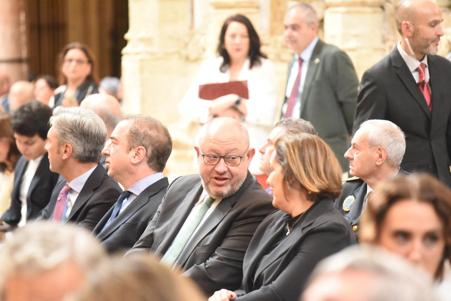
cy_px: 150
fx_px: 2506
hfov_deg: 10.3
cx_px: 226
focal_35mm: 200
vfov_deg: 6.9
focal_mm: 200
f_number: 4
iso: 10000
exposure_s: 1/100
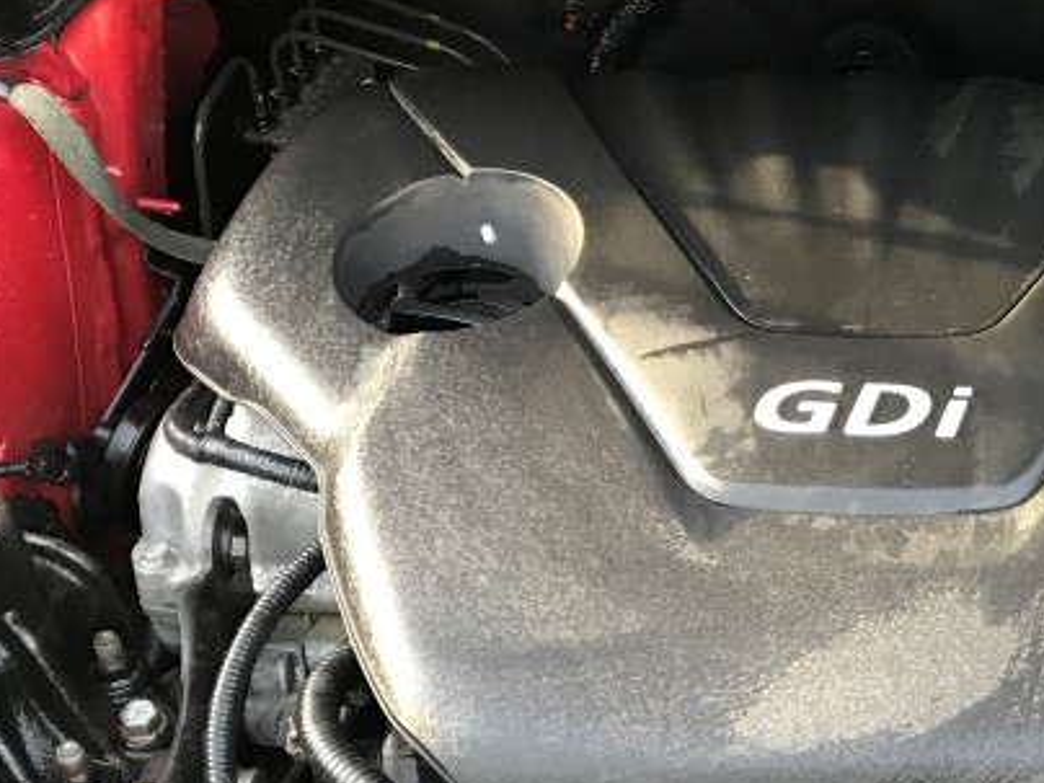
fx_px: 2141
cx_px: 1142
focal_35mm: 71
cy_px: 509
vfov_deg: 20.7
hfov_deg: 25.5
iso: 25
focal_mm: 3.99
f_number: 1.8
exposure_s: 1/30
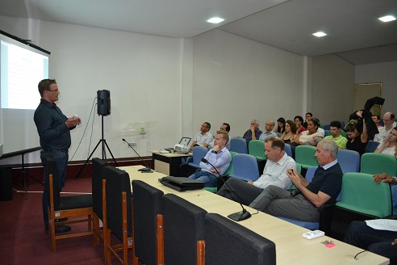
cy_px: 132
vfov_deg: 47.9
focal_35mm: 27
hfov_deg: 67.4
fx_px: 298
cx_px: 198
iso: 1800
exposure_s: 1/60
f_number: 3.5
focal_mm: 18
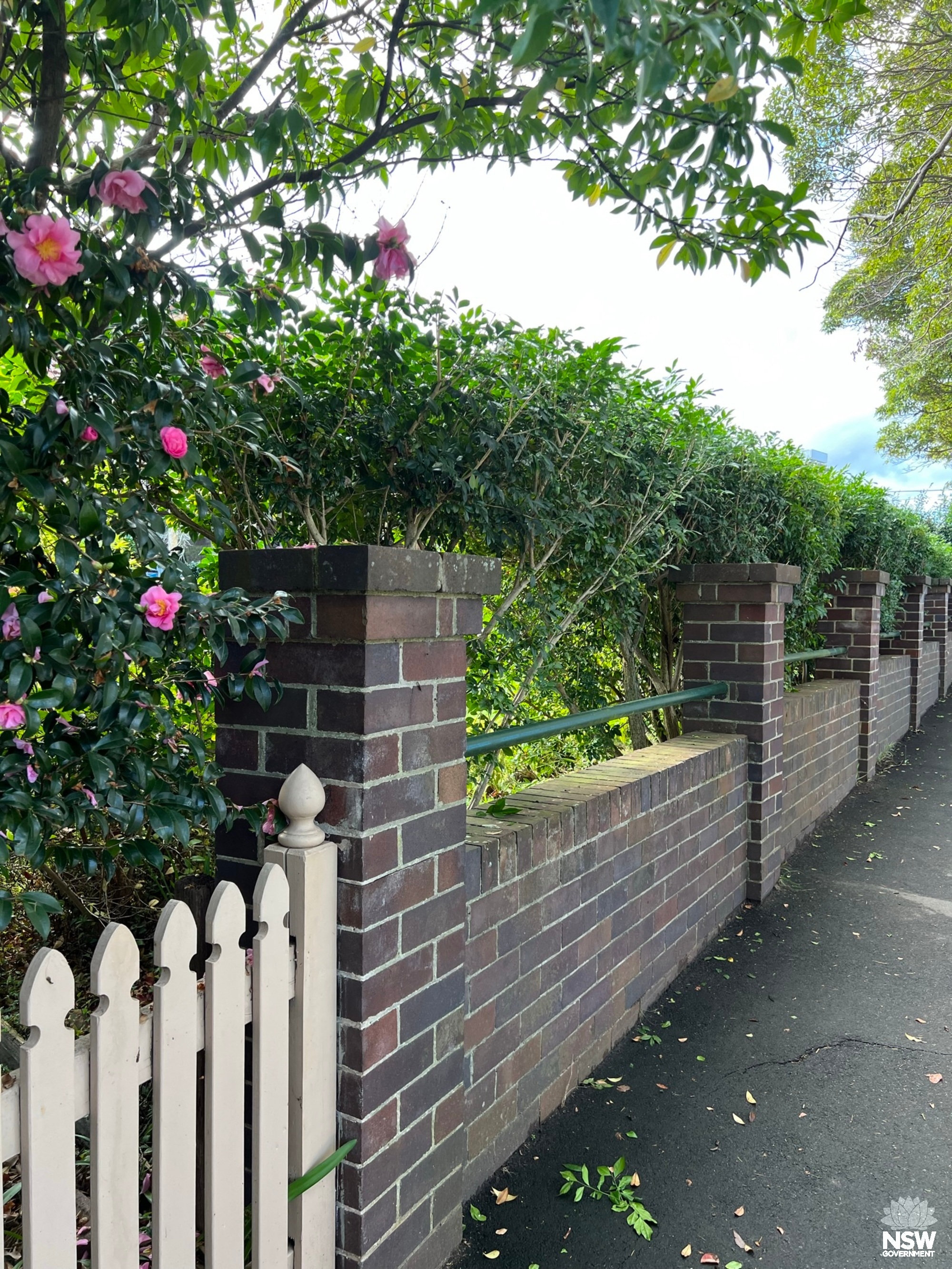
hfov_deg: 53.1
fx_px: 953
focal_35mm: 26
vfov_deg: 67.3
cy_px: 634
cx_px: 476
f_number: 1.5
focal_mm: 5.7
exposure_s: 1/163
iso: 50
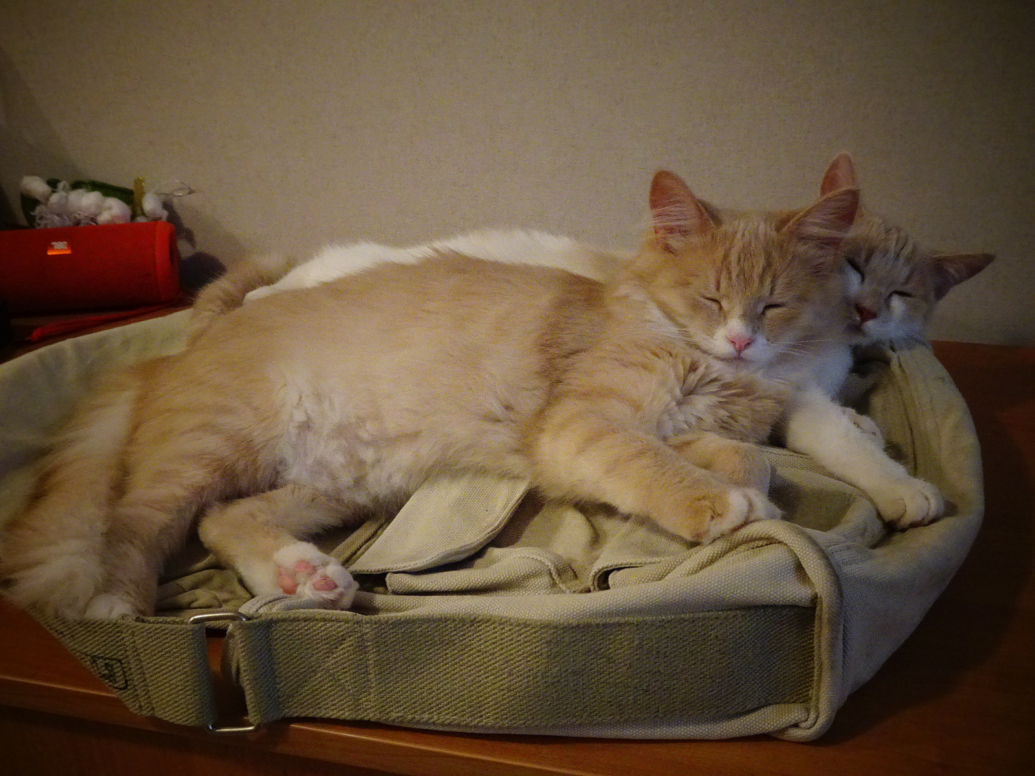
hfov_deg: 42.9
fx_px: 1316
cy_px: 388
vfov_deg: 32.9
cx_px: 518
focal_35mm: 44
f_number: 4.5
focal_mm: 7.58
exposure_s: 1/15
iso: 800
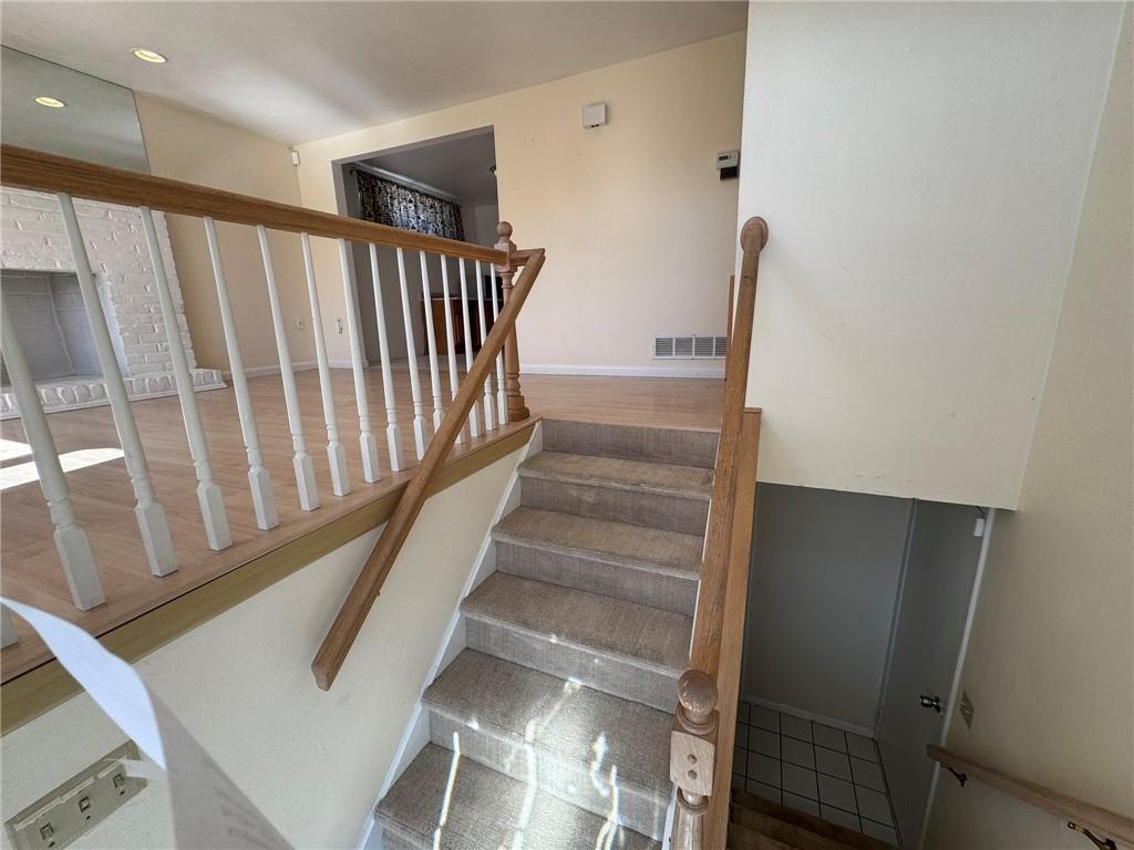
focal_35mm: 14
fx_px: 459
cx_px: 567
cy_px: 425
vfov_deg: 85.7
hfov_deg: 102.1
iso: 40
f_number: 2.2
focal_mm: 2.22
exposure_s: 1/192
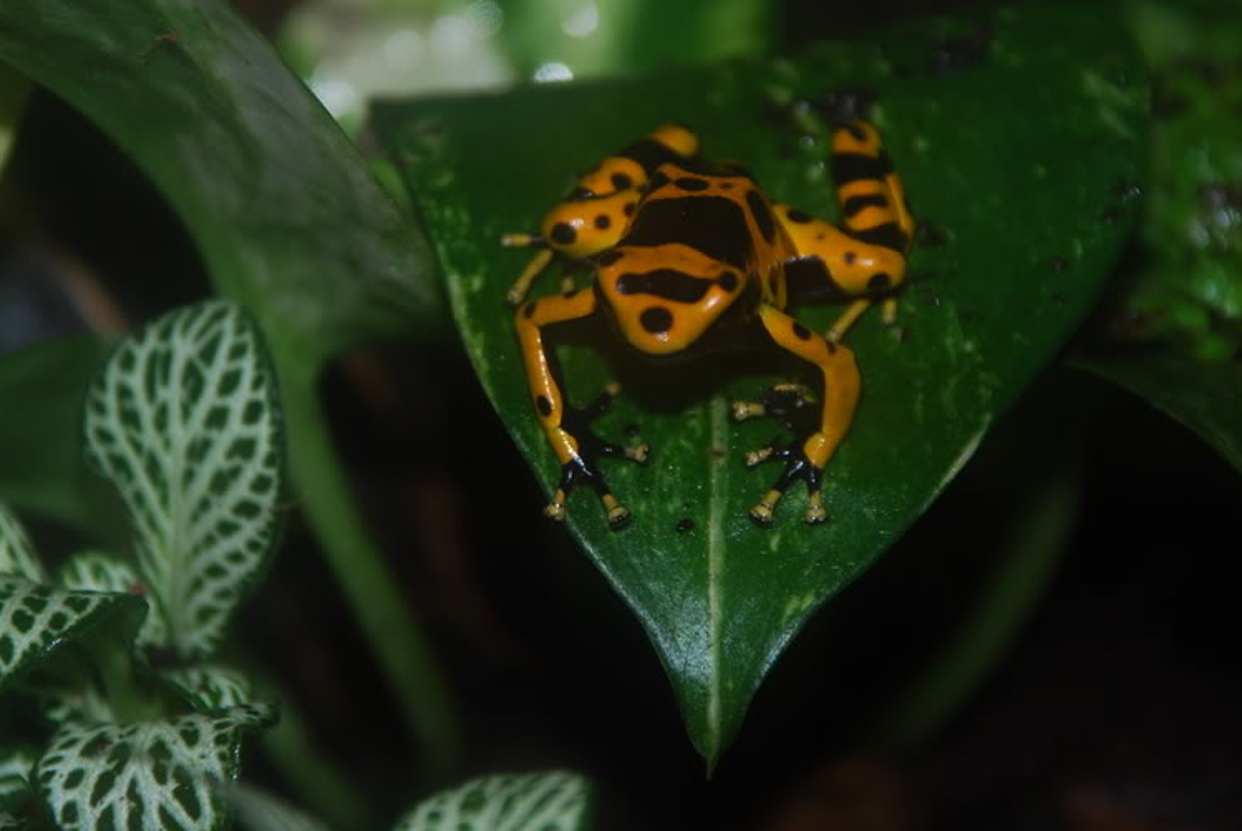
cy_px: 303
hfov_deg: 7.4
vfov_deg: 5.0
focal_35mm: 277
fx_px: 9555
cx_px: 732
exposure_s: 1/125
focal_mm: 135
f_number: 5.6
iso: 100
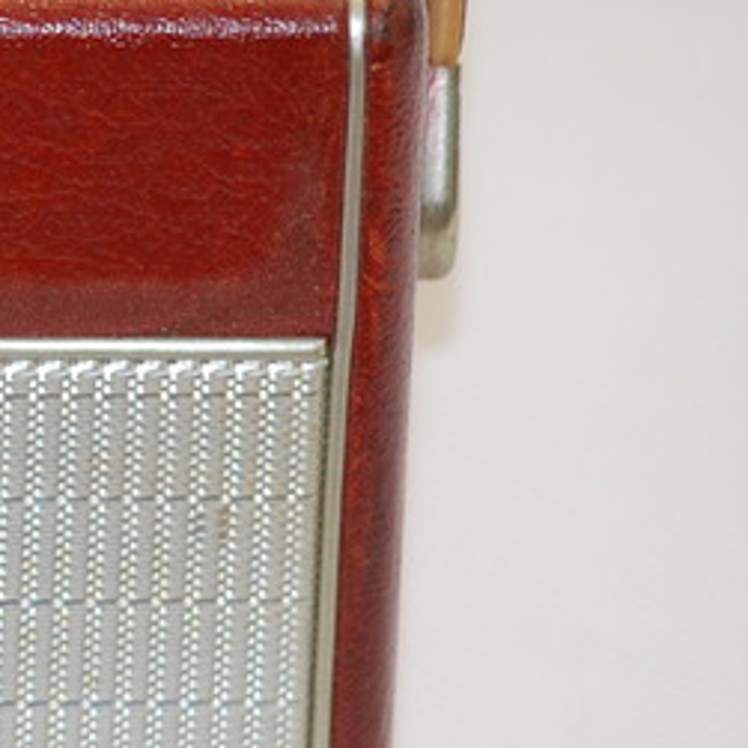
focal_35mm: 610
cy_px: 310
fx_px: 14913
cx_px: -942
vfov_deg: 2.9
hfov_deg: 2.9
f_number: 5
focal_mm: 100
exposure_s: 1/60
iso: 400
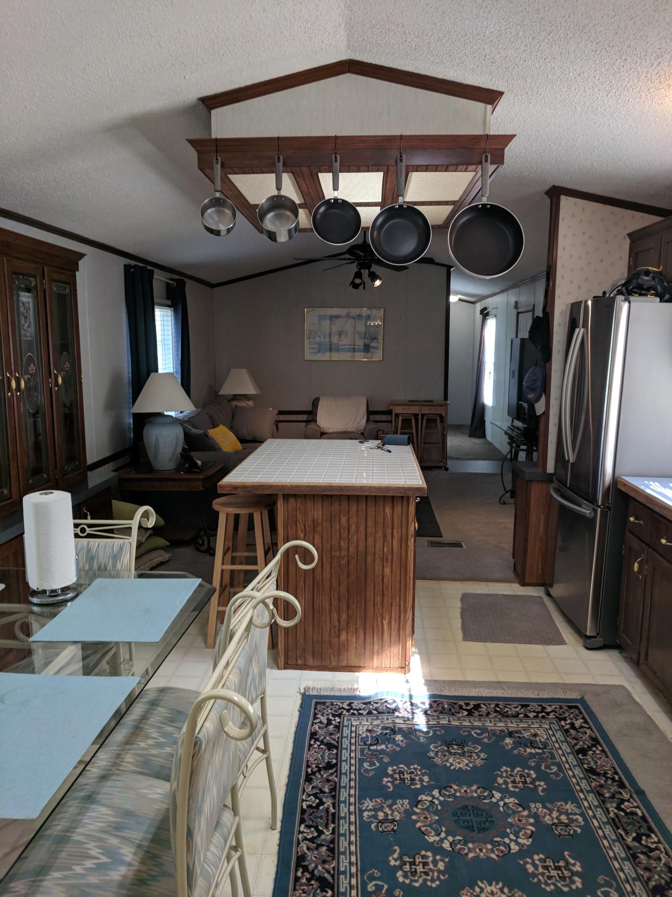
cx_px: 336
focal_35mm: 26
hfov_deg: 53.1
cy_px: 448
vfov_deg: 67.3
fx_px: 673
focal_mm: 4.67
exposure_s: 1/120
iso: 127
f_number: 2
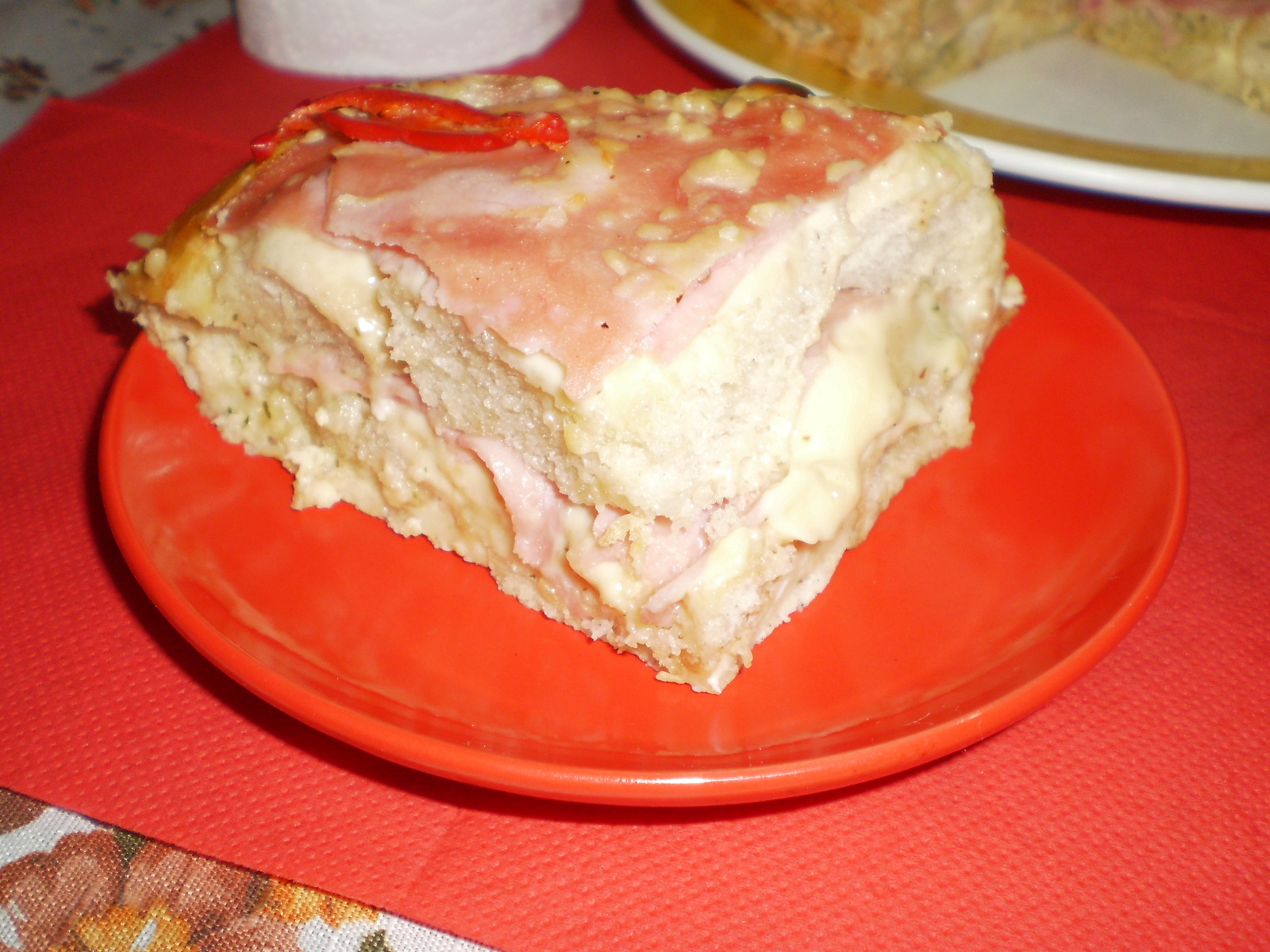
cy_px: 476
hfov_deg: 51.4
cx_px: 635
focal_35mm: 36
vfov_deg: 39.7
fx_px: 1321
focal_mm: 6.3
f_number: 3.1
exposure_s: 1/30
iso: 125
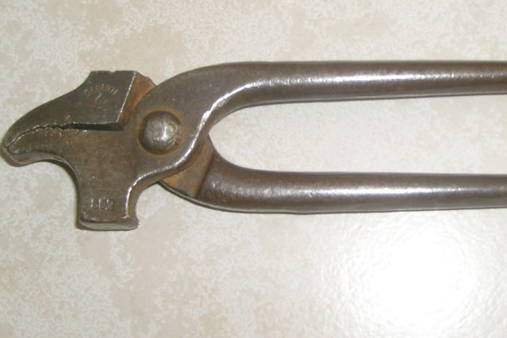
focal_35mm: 57
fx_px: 803
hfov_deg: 34.4
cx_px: 372
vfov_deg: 23.7
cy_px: 125
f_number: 2.8
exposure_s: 1/45
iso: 100
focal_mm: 5.8
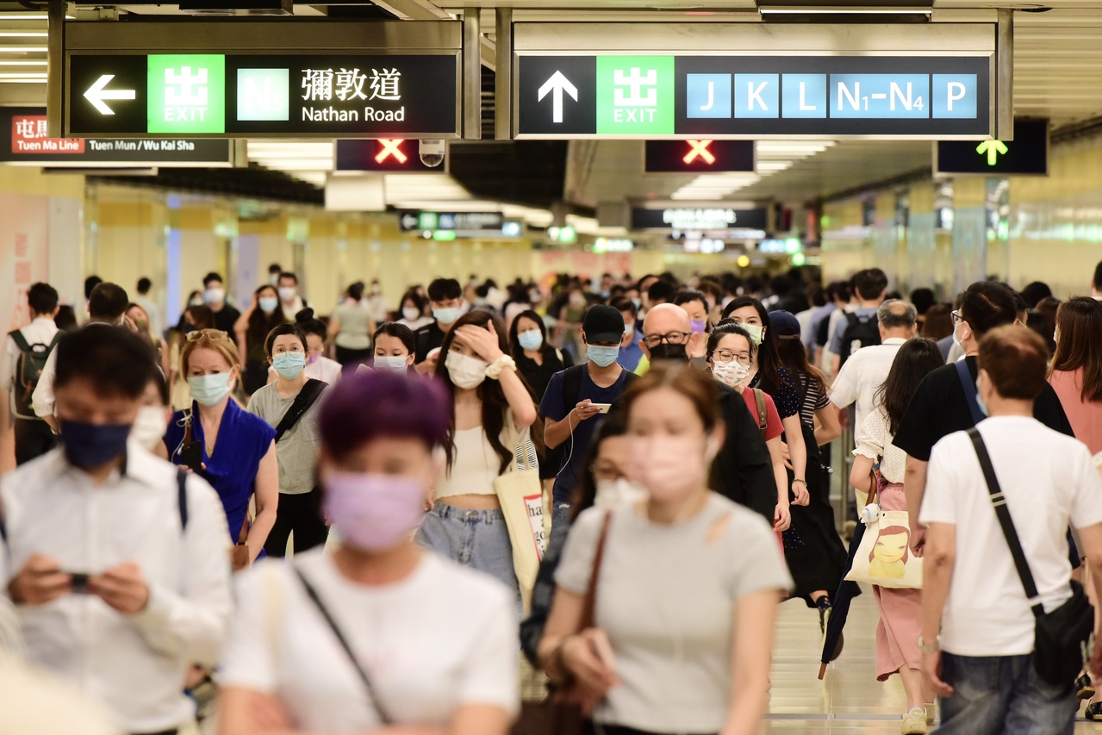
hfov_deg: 10.3
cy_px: 368
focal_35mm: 200
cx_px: 551
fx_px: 6122
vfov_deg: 6.9
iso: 2000
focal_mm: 200
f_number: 5
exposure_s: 1/200
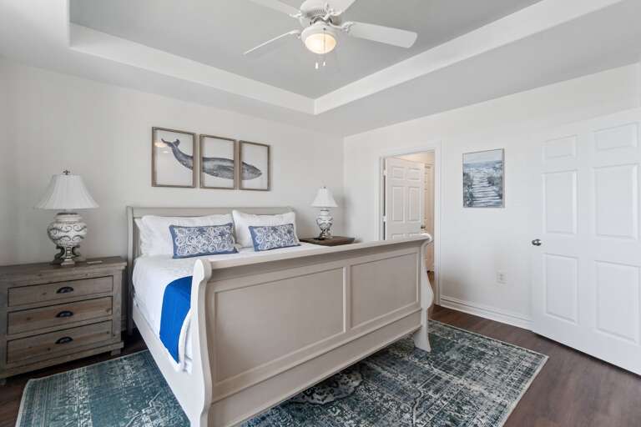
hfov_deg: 100.4
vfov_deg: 77.3
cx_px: 320
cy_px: 214
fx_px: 267
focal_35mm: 15
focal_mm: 10
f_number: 8
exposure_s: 1/8
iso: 400
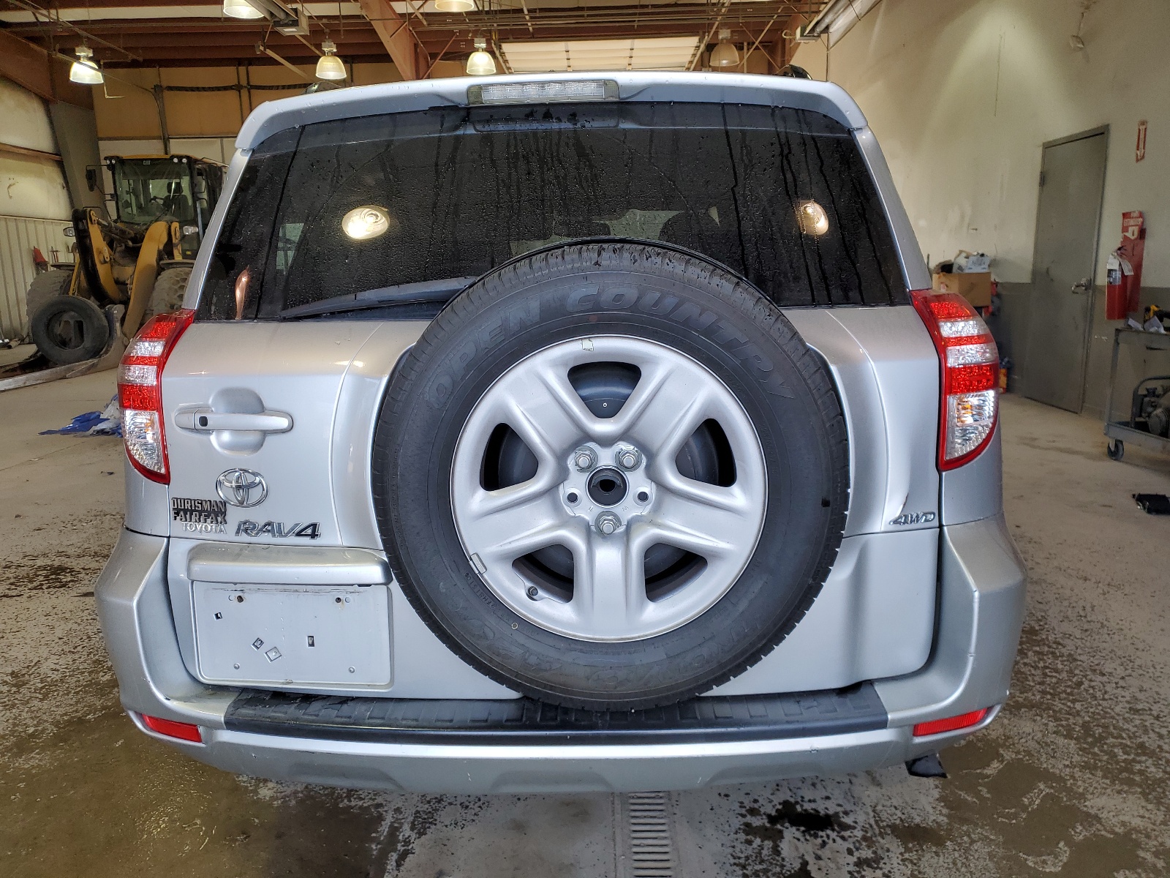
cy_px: 439
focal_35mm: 26
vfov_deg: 53.1
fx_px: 879
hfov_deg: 67.3
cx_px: 585
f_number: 1.5
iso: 50
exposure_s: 1/204
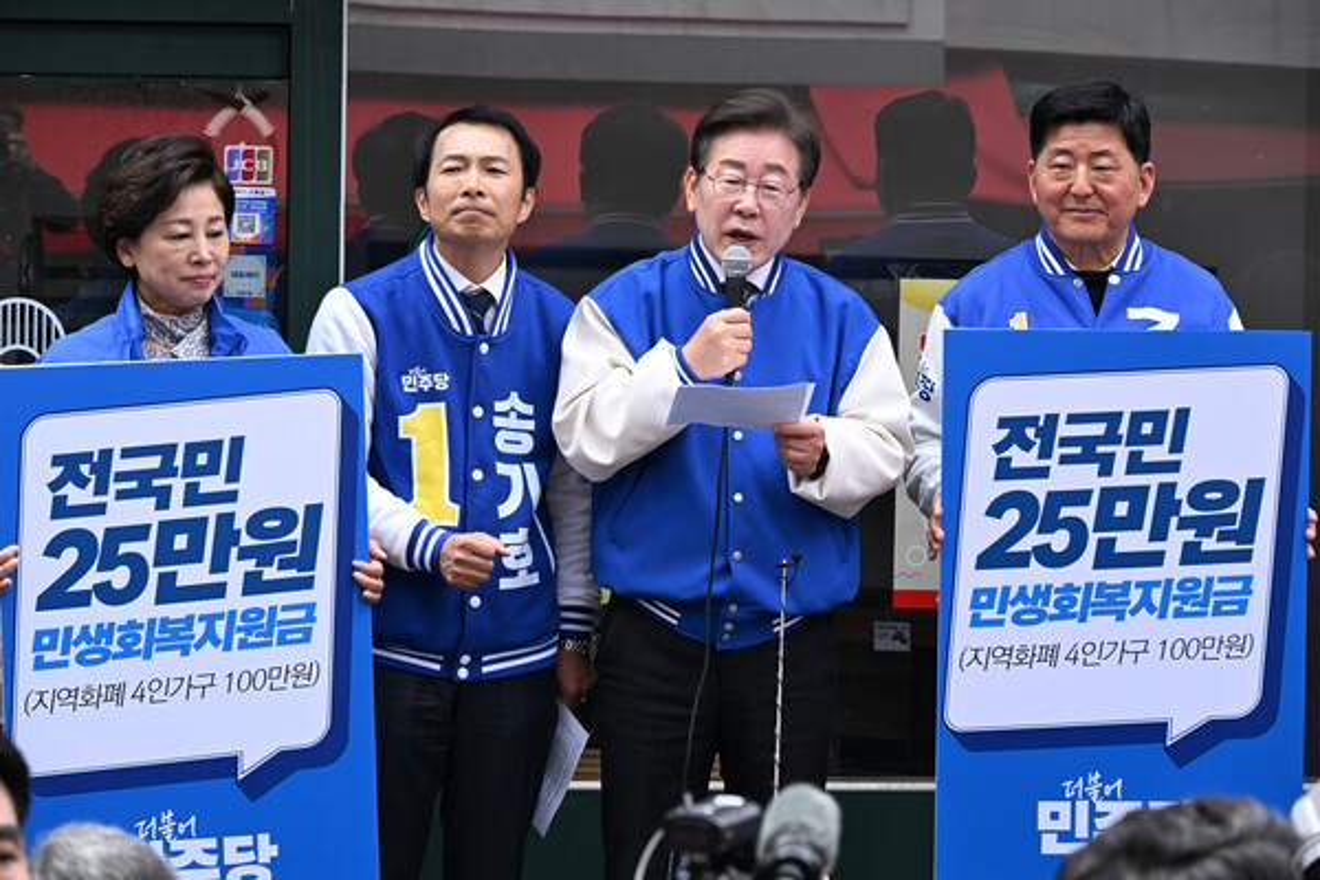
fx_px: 5500
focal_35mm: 150
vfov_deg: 9.1
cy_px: 440
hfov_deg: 13.7
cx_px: 660
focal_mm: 150
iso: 1400
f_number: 10
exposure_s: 1/400
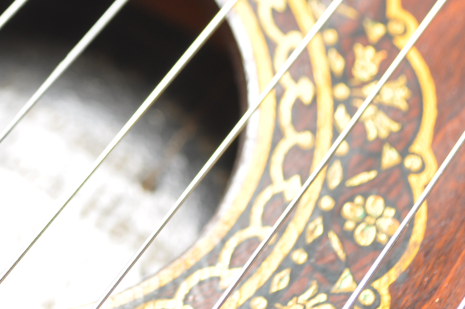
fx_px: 1432
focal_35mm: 111
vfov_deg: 12.3
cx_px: 29
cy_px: 151
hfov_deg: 18.1
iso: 200
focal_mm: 32
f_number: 5.6
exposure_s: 1/15
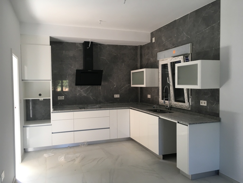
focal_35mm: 29
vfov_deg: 48.2
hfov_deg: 61.7
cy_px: 92
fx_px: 204
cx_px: 122
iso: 32
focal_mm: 4.15
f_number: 2.2
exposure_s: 1/33
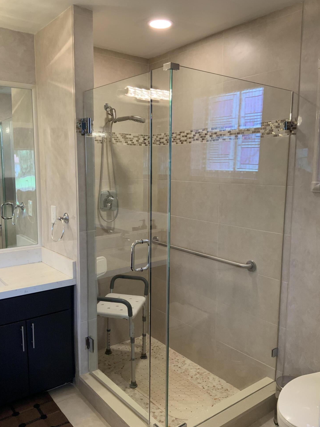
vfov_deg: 60.0
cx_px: 160
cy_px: 217
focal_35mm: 30
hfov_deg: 46.8
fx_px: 370
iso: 80
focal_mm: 3
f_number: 1.8
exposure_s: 1/60
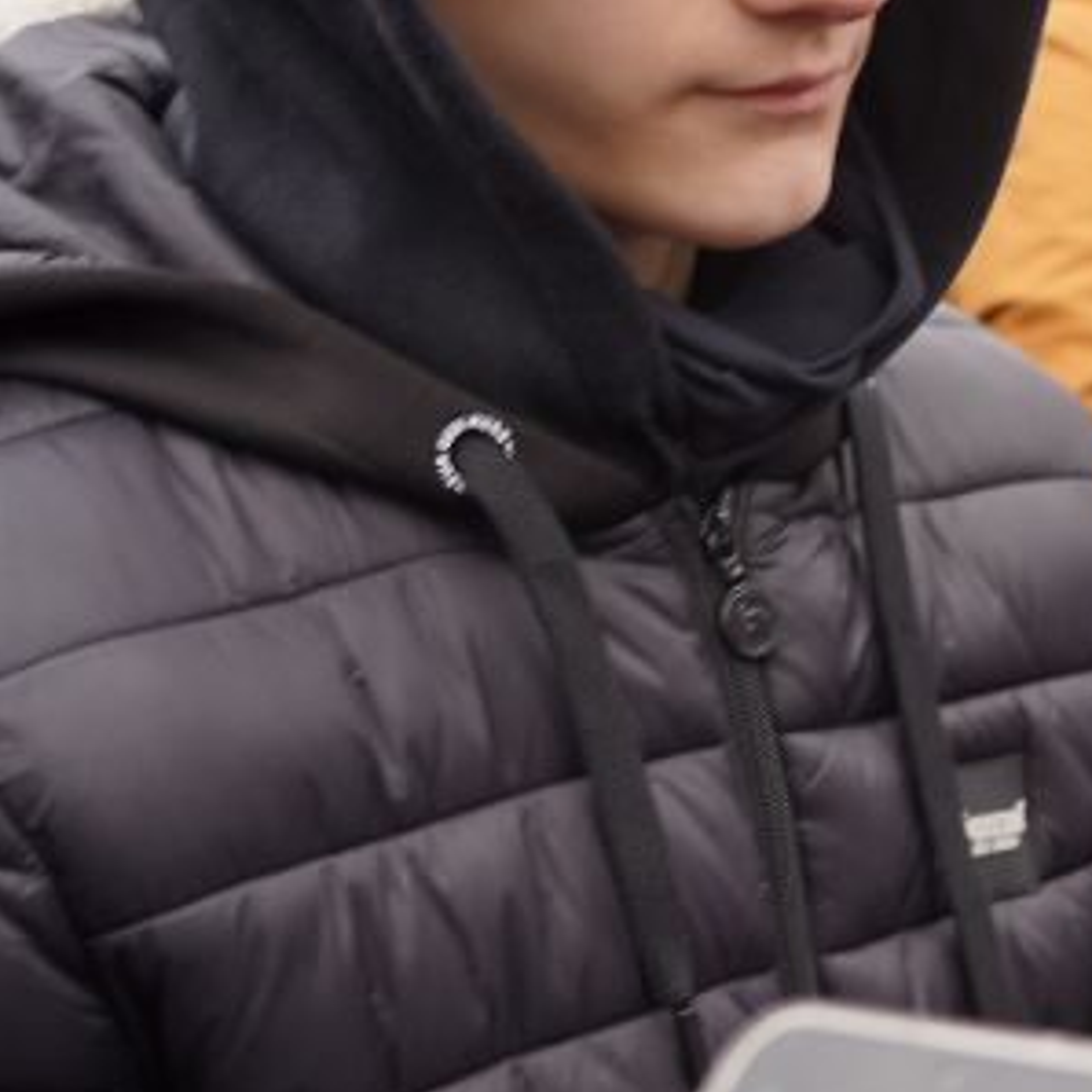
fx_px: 3176
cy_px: 530
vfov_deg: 19.5
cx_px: 1763
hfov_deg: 17.1
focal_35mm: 89
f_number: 4
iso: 100
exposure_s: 1/100
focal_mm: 24
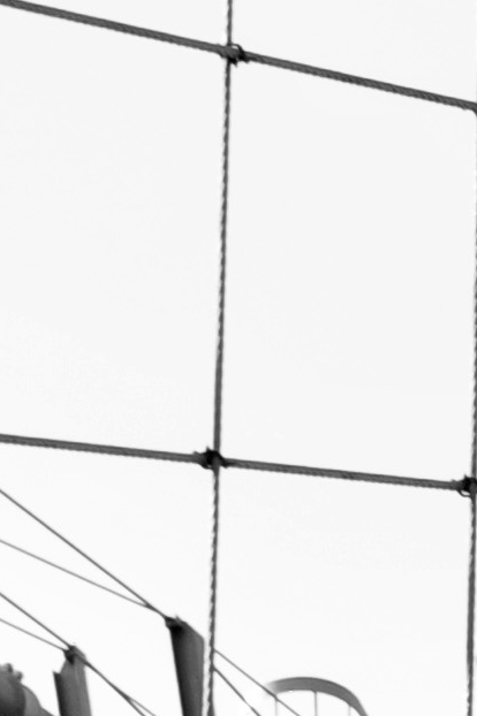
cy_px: 1187
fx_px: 19736
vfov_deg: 2.1
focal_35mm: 992
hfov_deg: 1.4
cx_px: 1214
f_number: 8
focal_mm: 145
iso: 400
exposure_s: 1/250
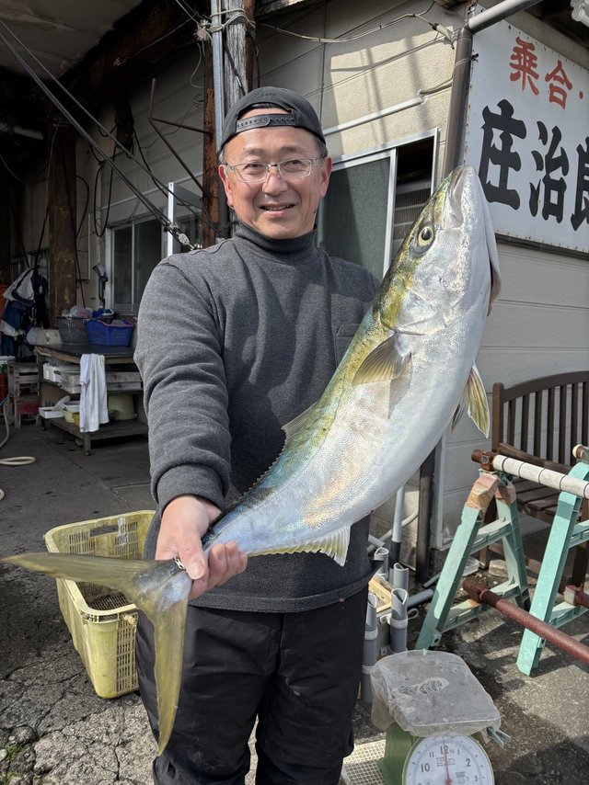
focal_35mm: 26
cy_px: 392
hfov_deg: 53.0
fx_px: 590
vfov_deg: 67.3
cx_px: 294
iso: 50
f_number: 1.6
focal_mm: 5.96
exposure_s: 1/1812
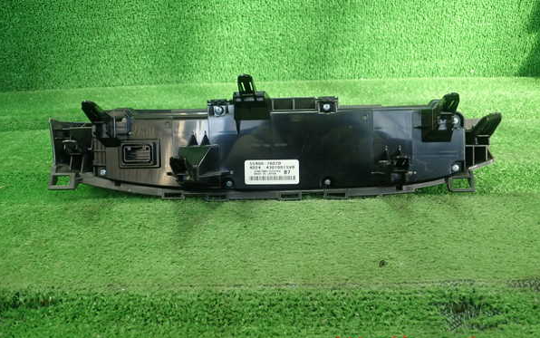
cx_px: 269
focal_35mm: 32
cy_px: 153
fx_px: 471
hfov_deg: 59.6
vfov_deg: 39.4
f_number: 2.3
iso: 200
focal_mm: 5.5
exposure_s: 1/125
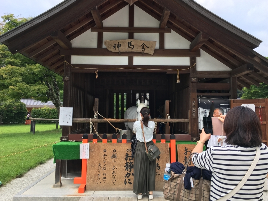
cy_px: 95
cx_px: 136
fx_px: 240
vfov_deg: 45.4
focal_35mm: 31
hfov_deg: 58.4
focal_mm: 4.15
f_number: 2.2
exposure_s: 1/422
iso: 25
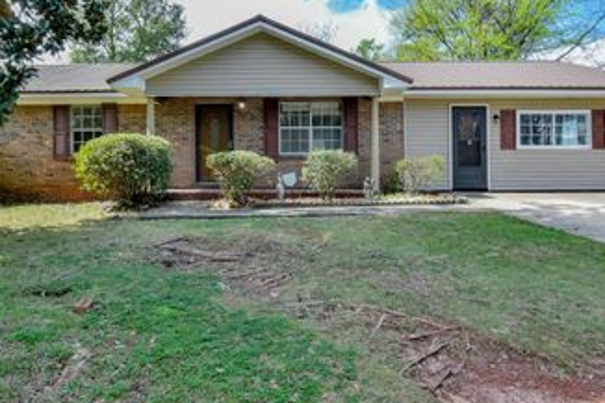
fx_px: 386
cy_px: 174
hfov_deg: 76.1
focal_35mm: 23
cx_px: 299
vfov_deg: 54.9
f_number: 18
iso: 640
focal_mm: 15
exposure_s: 1/80
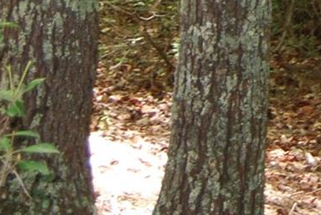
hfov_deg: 8.1
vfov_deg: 5.4
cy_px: -230
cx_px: 405
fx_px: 2247
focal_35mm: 252
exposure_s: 1/60
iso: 360
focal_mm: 31
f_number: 4.5
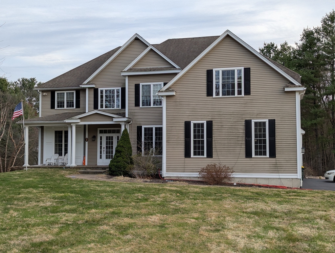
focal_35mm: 48
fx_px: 465
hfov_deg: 39.6
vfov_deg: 30.3
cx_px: 168
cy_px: 126
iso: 45
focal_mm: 6.81
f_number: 1.85
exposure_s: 1/362
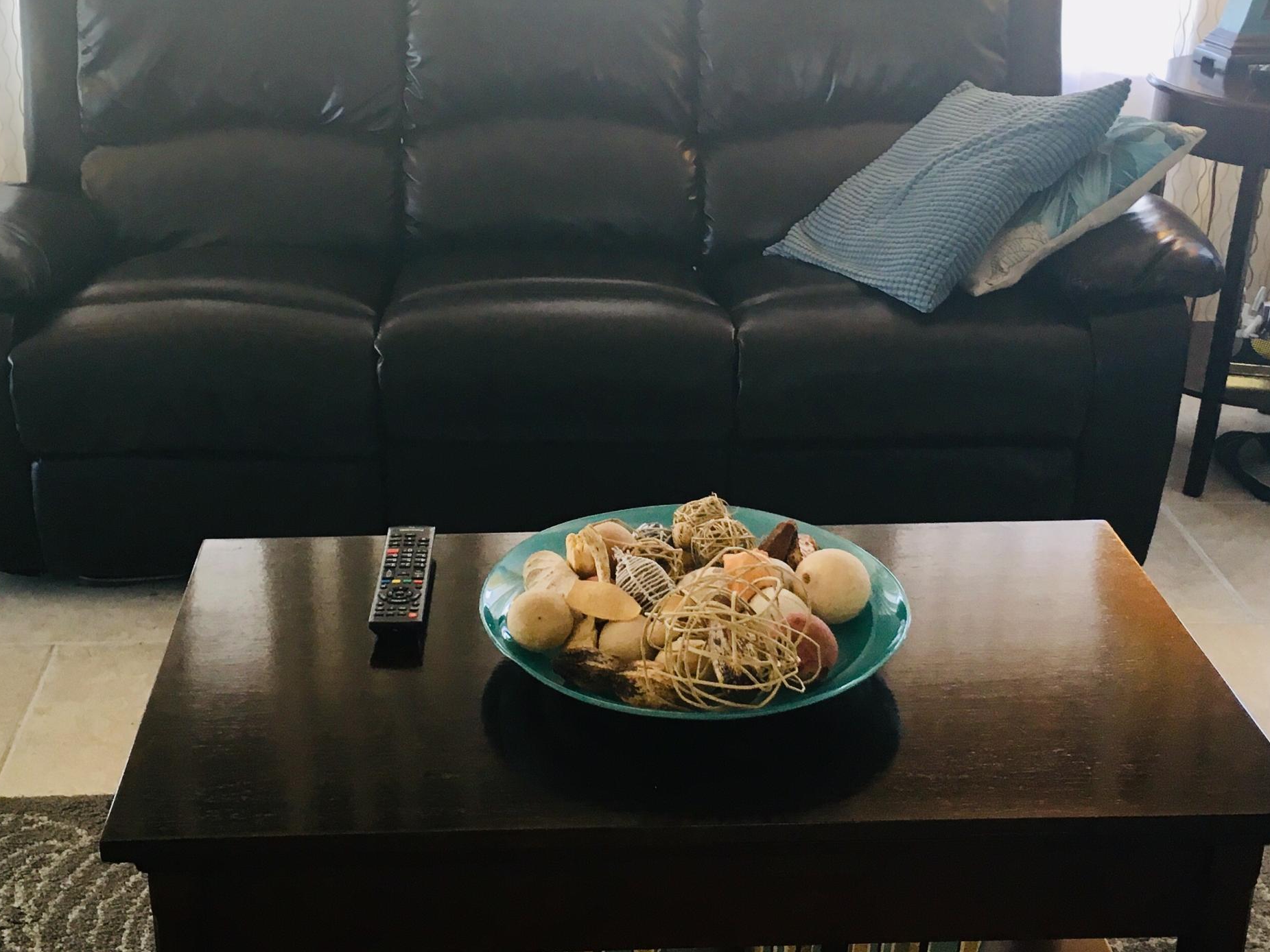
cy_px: 385
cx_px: 573
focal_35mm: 47
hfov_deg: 40.4
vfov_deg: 30.8
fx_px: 1724
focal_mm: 4.15
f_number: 2.2
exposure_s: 1/30
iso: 50
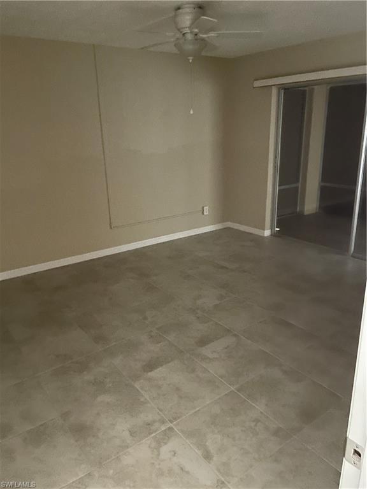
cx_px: 184
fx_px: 368
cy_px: 244
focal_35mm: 26
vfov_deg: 67.3
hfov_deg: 53.1
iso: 640
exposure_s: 1/12
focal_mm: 4.2
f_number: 1.6
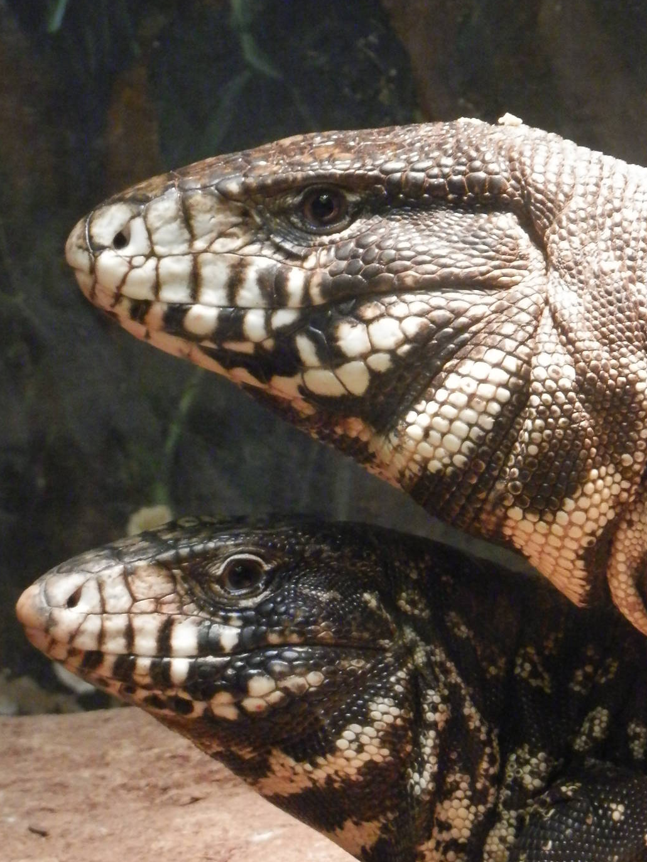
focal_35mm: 352
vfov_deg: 5.6
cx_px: 294
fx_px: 8771
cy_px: 466
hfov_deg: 4.2
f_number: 6.5
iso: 800
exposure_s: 1/25
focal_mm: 53.9
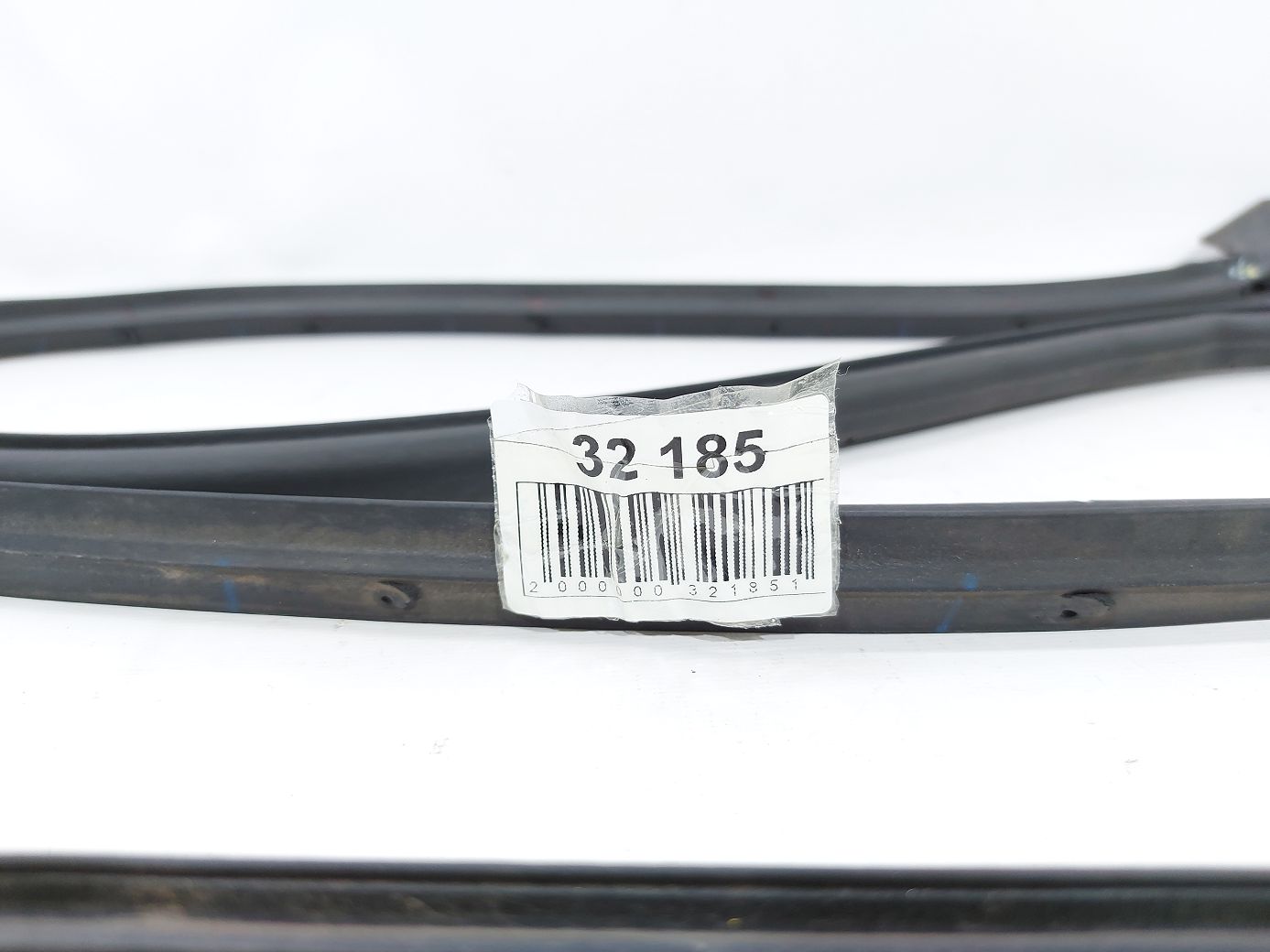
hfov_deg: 71.6
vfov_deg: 56.8
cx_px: 635
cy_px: 476
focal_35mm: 24
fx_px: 880
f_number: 1.8
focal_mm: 5.23
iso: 100
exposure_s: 1/50
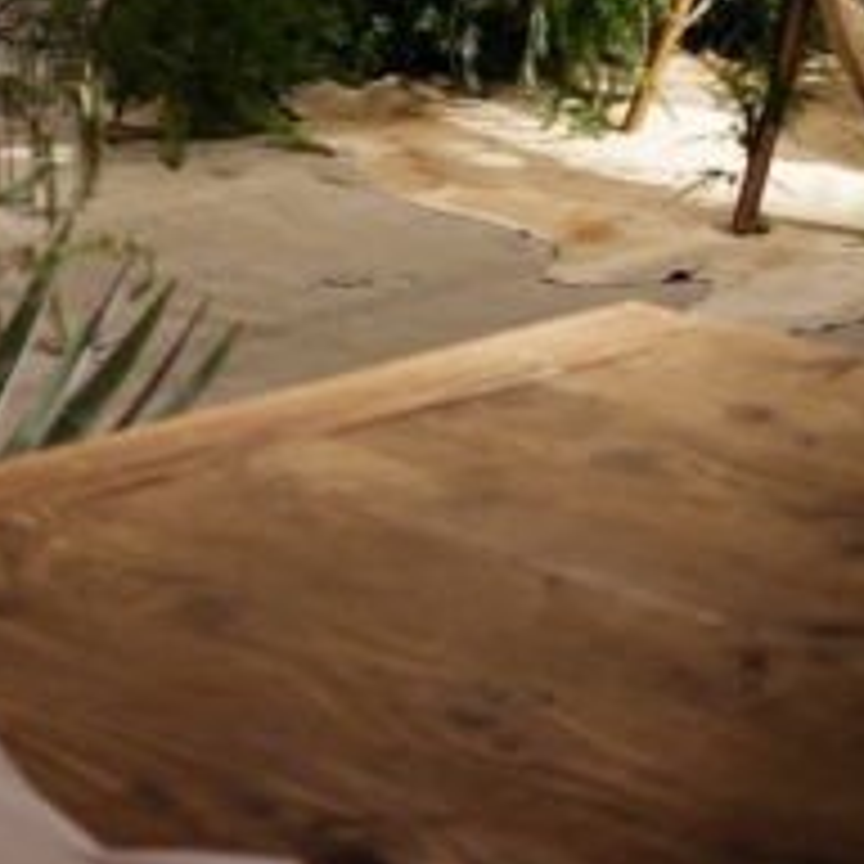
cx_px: 418
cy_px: -439
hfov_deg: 12.6
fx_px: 3925
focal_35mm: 139
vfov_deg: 12.0
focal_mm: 35
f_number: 2.8
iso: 640
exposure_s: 1/60
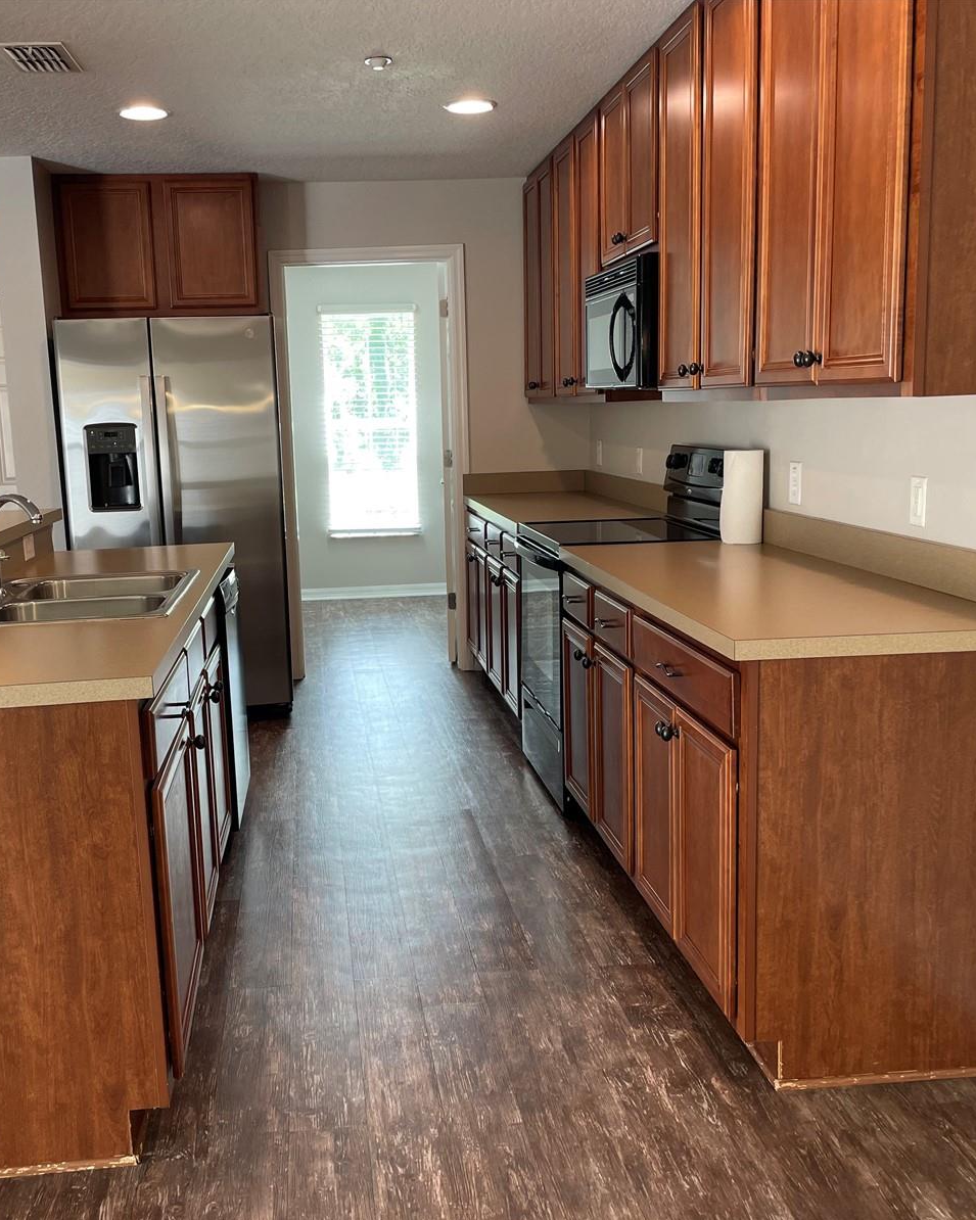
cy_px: 611
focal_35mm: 34
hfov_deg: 43.2
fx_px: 1228
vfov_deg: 52.8
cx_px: 414
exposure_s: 1/60
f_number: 1.6
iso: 64
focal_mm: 4.2
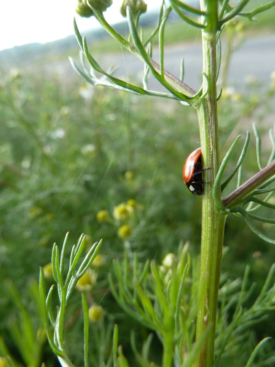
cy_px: 184
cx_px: 138
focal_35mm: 25
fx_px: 265
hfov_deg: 54.9
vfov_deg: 69.4
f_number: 4
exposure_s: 1/250
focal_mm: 4.1
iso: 200
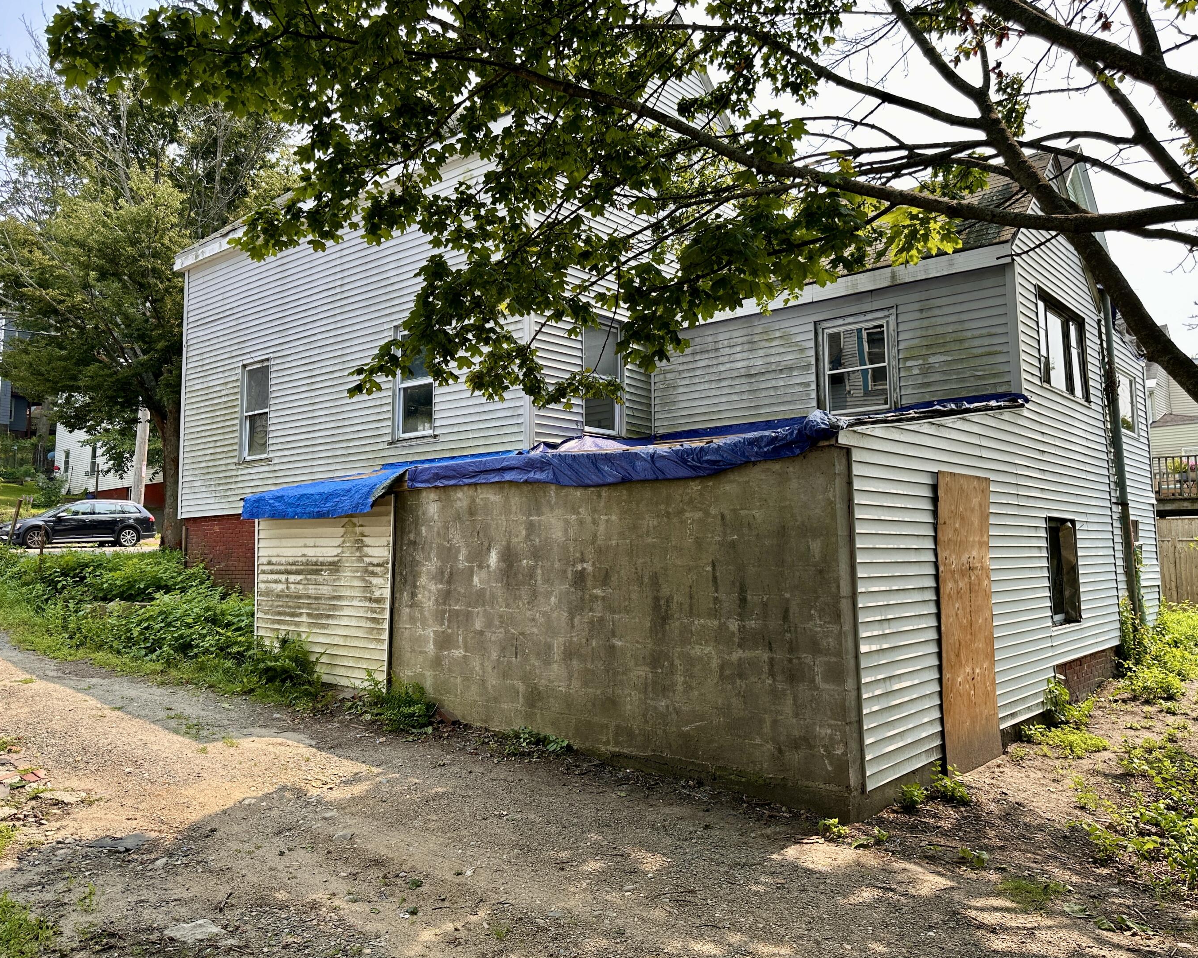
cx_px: 589
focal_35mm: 26
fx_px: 922
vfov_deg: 54.9
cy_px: 461
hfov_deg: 66.0
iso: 80
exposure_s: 1/1321
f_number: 1.78
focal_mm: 6.86
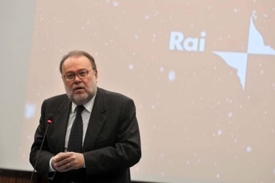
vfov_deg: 7.9
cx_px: 138
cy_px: 92
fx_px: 1329
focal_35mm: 174
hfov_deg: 11.8
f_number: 2.8
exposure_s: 1/125
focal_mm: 116
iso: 1600
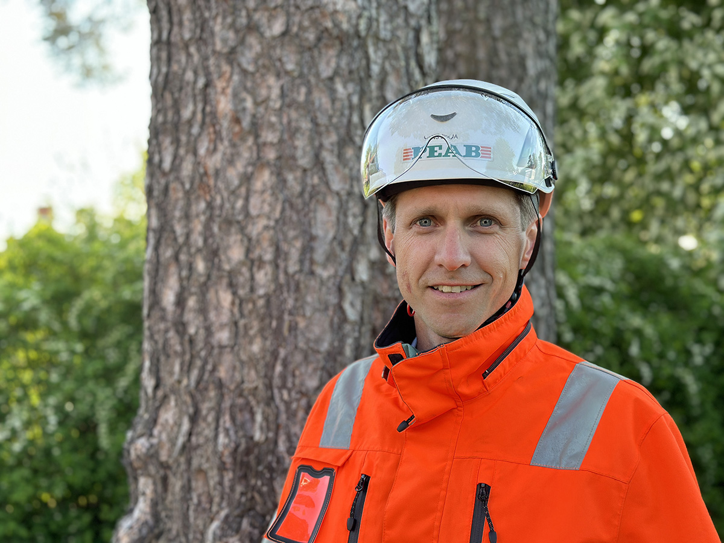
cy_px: 272
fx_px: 1004
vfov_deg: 30.3
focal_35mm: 48
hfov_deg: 39.7
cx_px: 362
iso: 80
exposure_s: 1/414
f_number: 1.78
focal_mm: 6.86
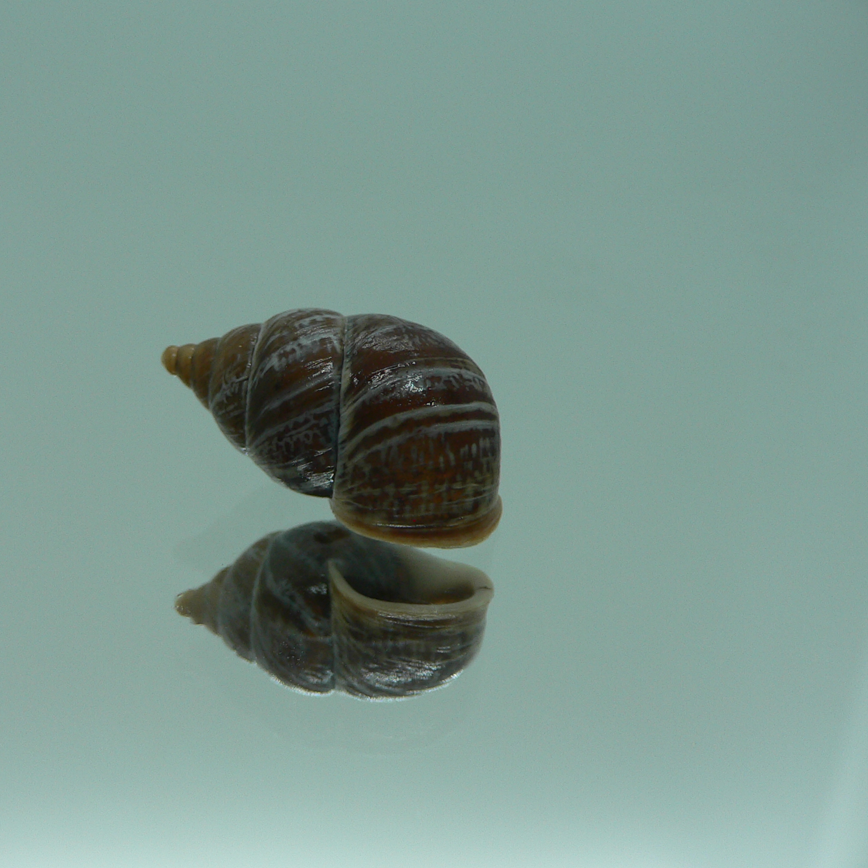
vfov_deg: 40.0
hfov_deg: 39.9
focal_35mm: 42
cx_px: 348
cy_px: 434
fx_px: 1192
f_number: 2.8
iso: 80
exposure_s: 1/80
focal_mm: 4.6
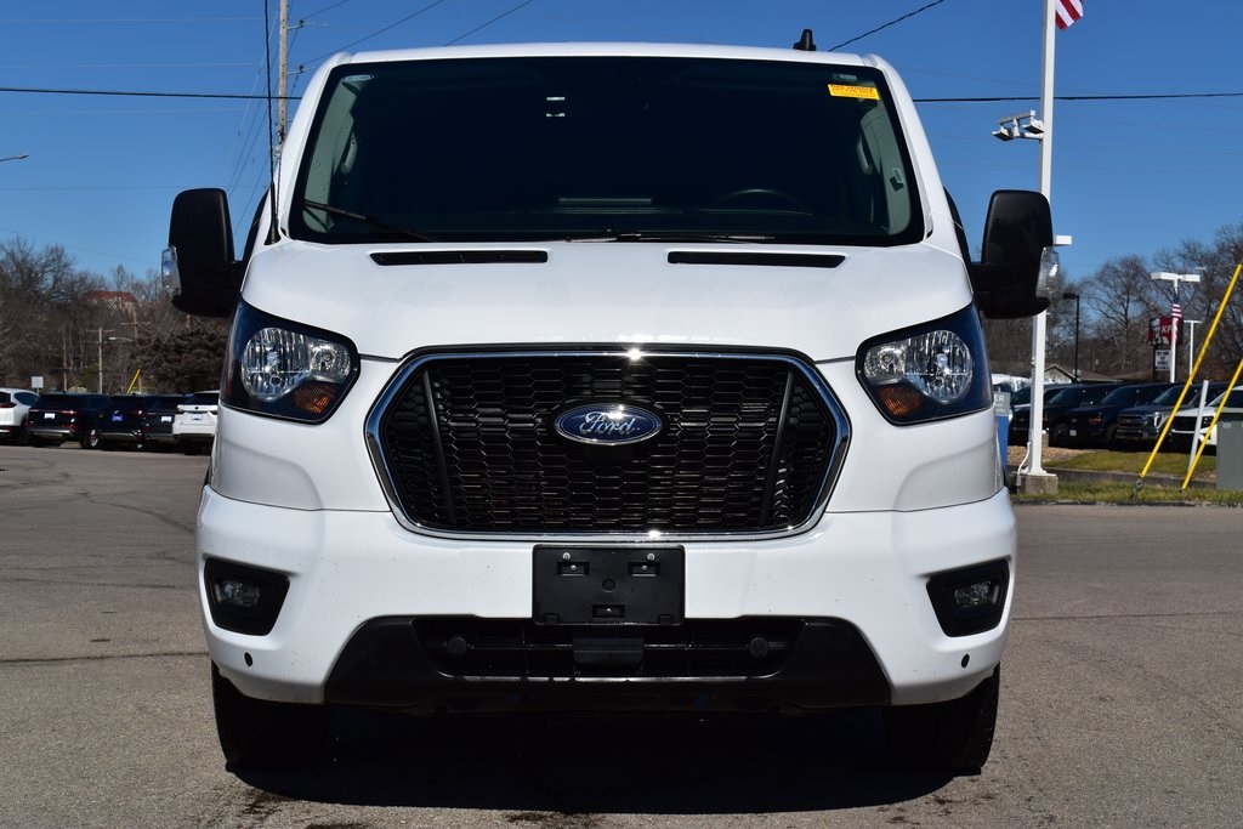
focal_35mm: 57
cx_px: 622
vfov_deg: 23.8
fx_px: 1968
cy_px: 414
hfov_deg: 35.0
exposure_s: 1/640
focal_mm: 38
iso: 200
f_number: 11
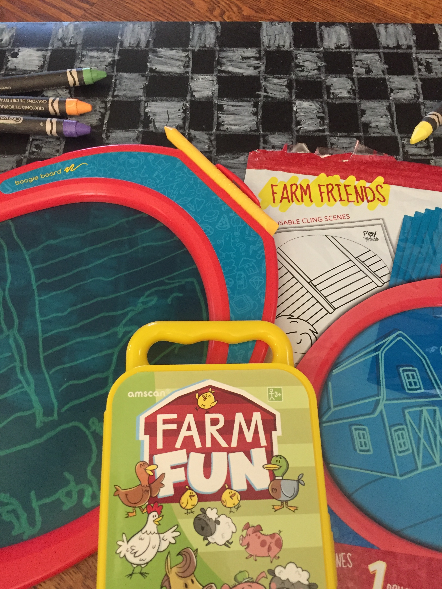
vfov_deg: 61.7
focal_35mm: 29
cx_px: 221
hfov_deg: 48.2
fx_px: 494
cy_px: 294
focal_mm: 4.15
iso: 250
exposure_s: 1/17
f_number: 2.2
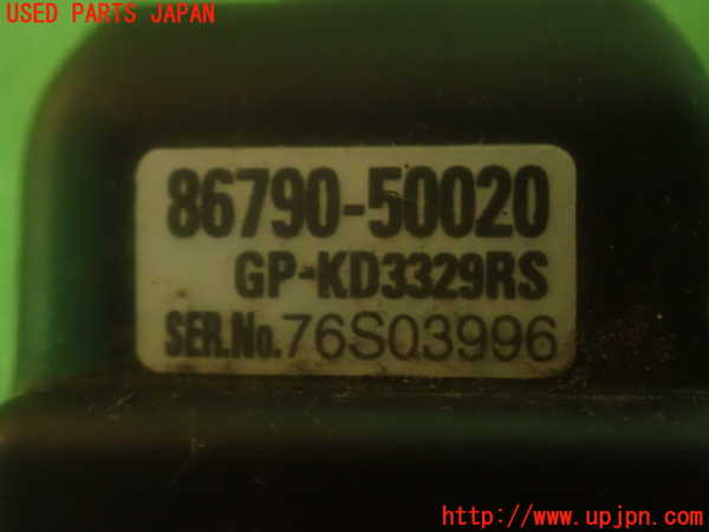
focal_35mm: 49
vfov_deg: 29.7
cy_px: 266
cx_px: 354
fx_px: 1004
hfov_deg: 38.9
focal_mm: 8.99
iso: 1600
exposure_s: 1/8
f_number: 3.2
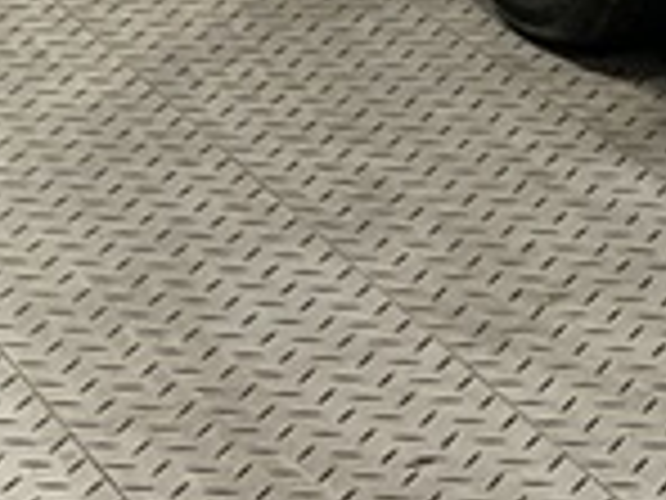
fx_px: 3617
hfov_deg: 8.7
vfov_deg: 7.8
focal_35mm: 188
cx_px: 1980
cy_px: -230
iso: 40
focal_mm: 3
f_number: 1.8
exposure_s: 1/60
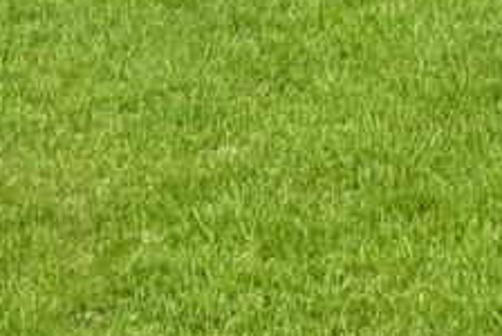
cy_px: -251
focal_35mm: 107
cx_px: 1060
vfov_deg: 11.9
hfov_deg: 14.9
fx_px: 1494
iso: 640
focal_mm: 15
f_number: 14
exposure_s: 1/160
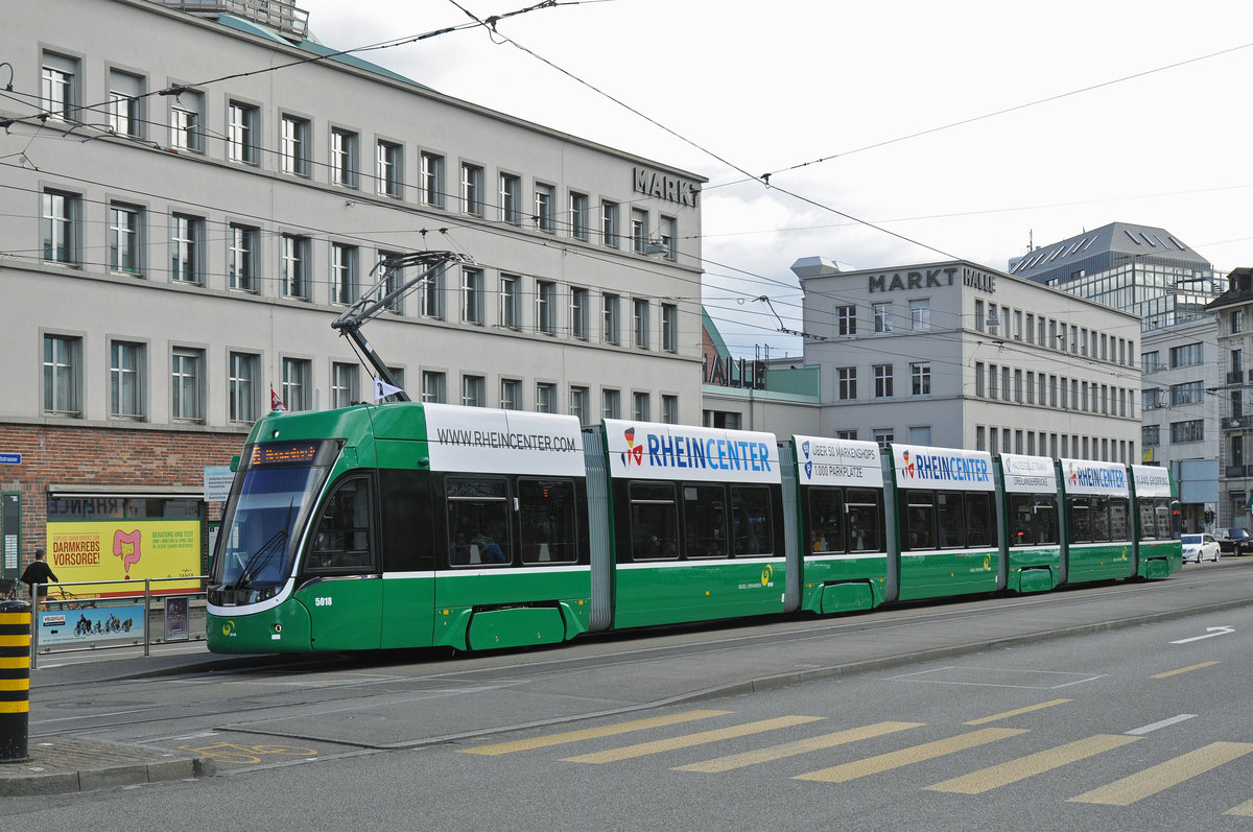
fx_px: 1773
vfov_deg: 26.4
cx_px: 626
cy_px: 416
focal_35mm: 51
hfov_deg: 38.9
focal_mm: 34
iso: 400
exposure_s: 1/1000
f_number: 5.6
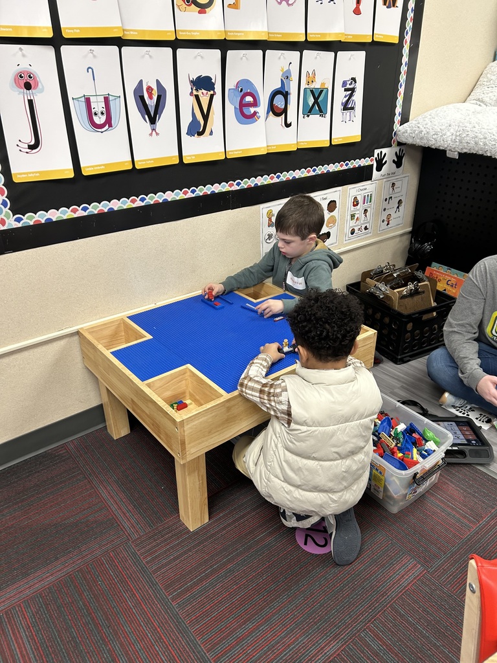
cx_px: 248
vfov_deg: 67.3
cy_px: 332
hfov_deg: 53.1
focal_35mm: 26
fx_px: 498
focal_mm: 5.7
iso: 125
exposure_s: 1/60
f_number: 1.5
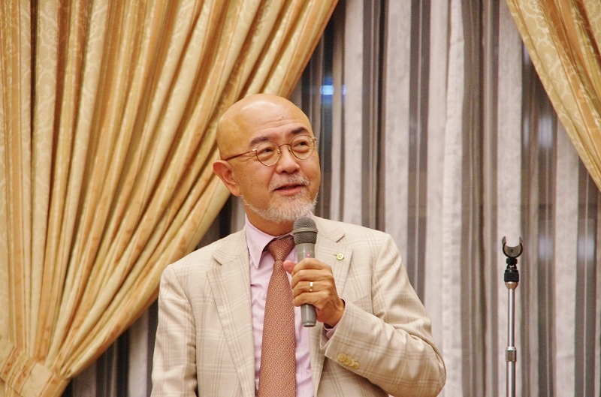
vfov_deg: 6.7
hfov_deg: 10.2
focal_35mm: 202
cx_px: 300
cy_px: 198
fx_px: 3372
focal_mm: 135
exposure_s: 1/60
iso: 3200
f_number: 5.6
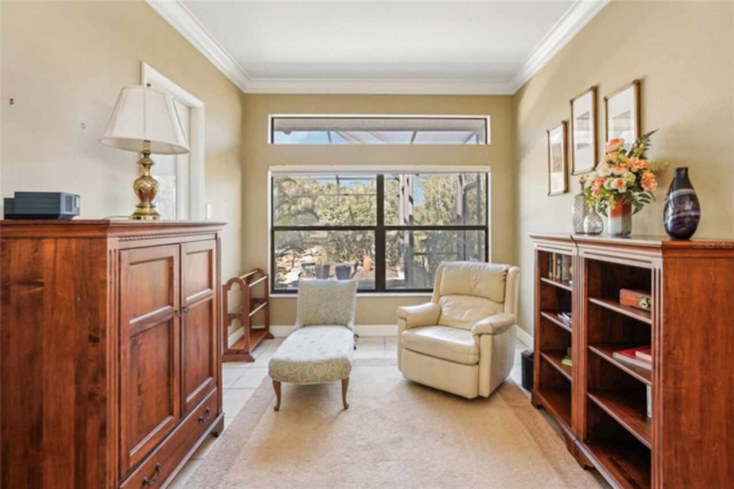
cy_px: 244
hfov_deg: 96.8
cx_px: 367
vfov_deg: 73.7
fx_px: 326
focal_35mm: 16
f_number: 8
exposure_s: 1/13
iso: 400
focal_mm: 16
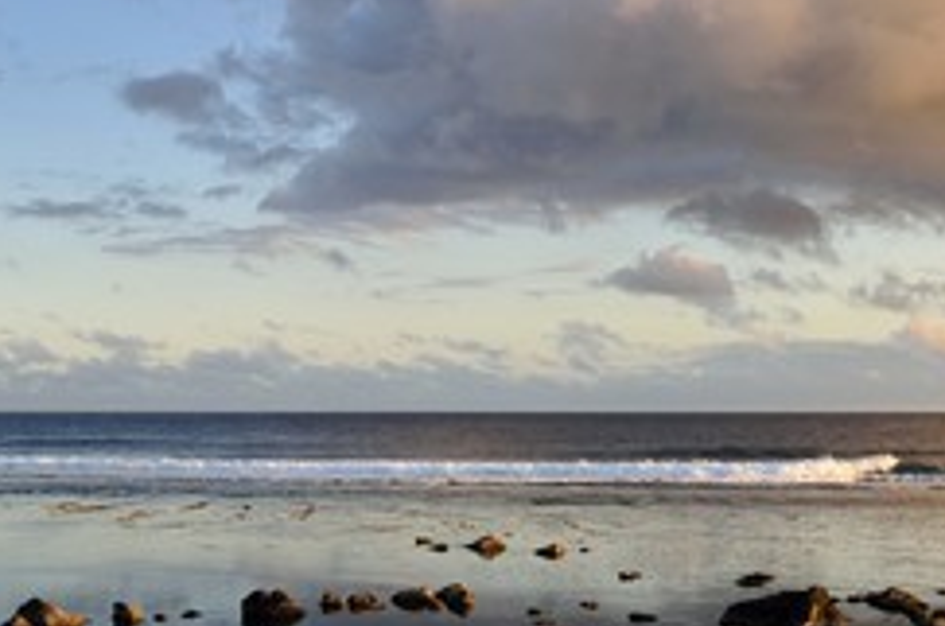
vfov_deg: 22.6
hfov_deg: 33.6
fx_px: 1546
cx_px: 298
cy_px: 505
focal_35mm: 59
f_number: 8
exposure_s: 1/160
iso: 200
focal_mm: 34
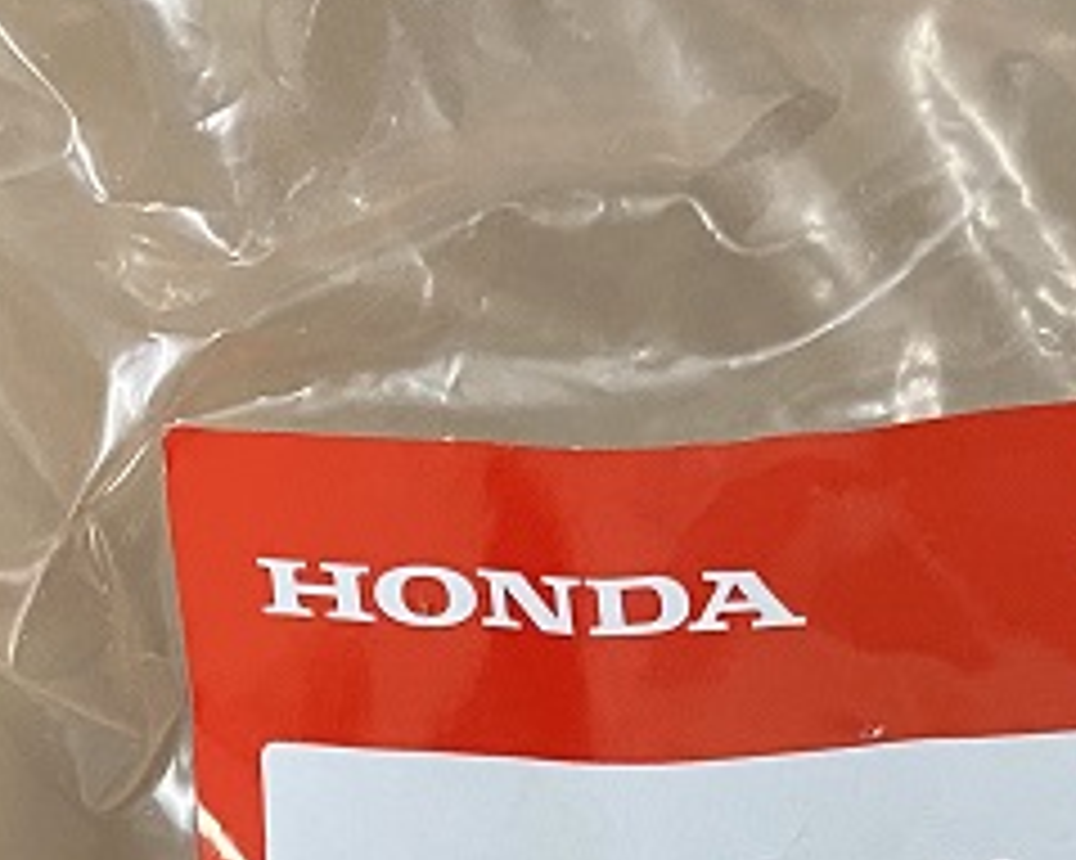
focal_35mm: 107
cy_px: 1639
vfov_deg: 12.8
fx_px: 3406
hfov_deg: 17.8
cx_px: 239
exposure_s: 1/60
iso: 250
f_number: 1.8
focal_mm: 4.25
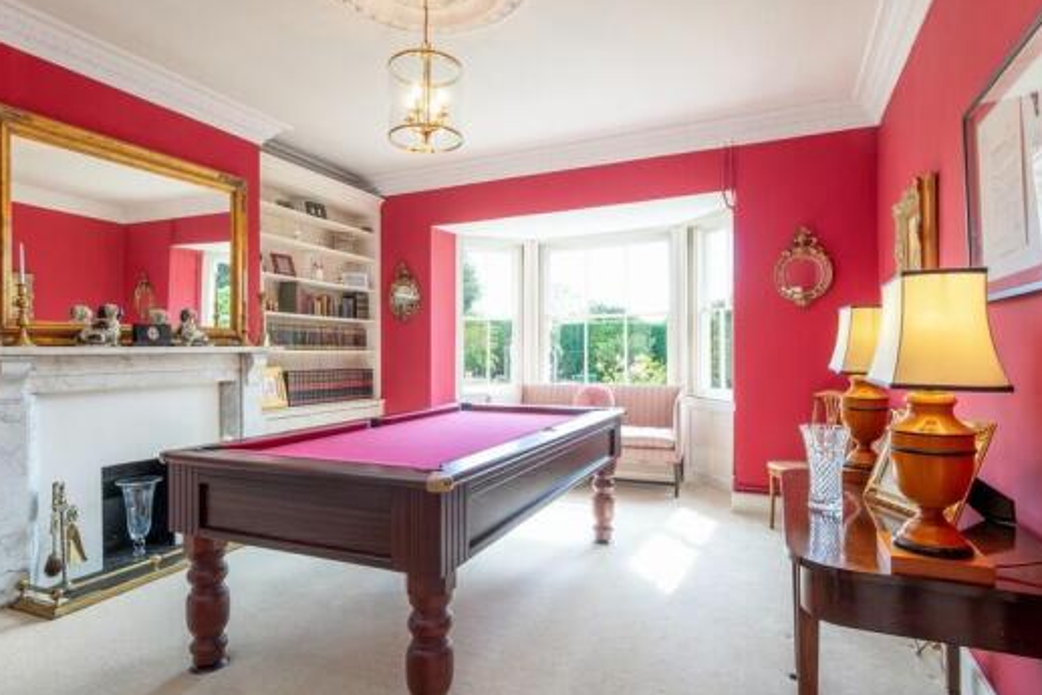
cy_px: 368
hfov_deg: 86.9
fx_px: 550
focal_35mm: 19
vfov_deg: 64.5
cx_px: 519
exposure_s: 1/20
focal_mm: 9.9
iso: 160
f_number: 7.1
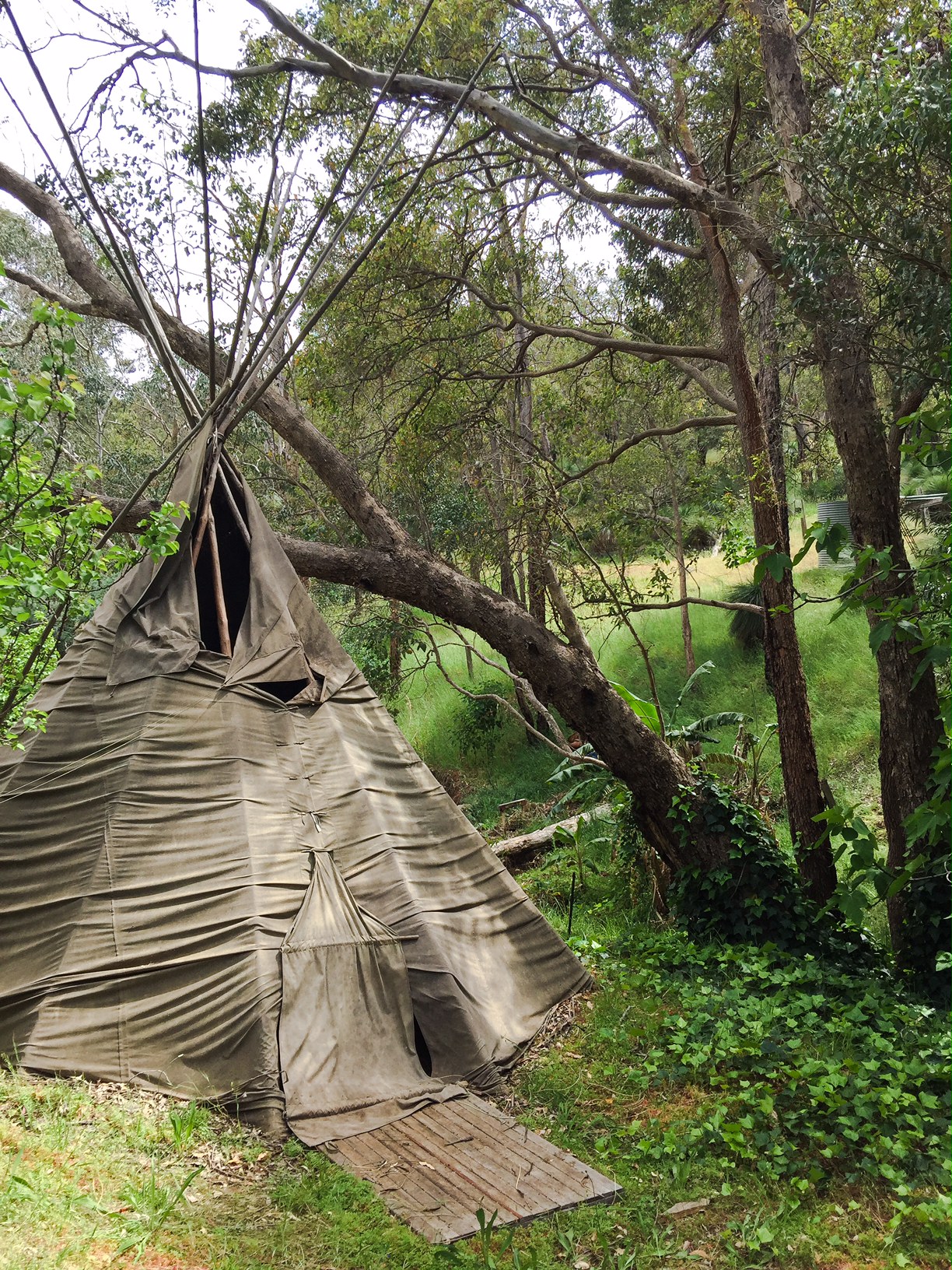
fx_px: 1063
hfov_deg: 48.2
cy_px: 635
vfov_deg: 61.7
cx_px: 476
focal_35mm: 29
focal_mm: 4.15
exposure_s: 1/542
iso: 32
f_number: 2.2
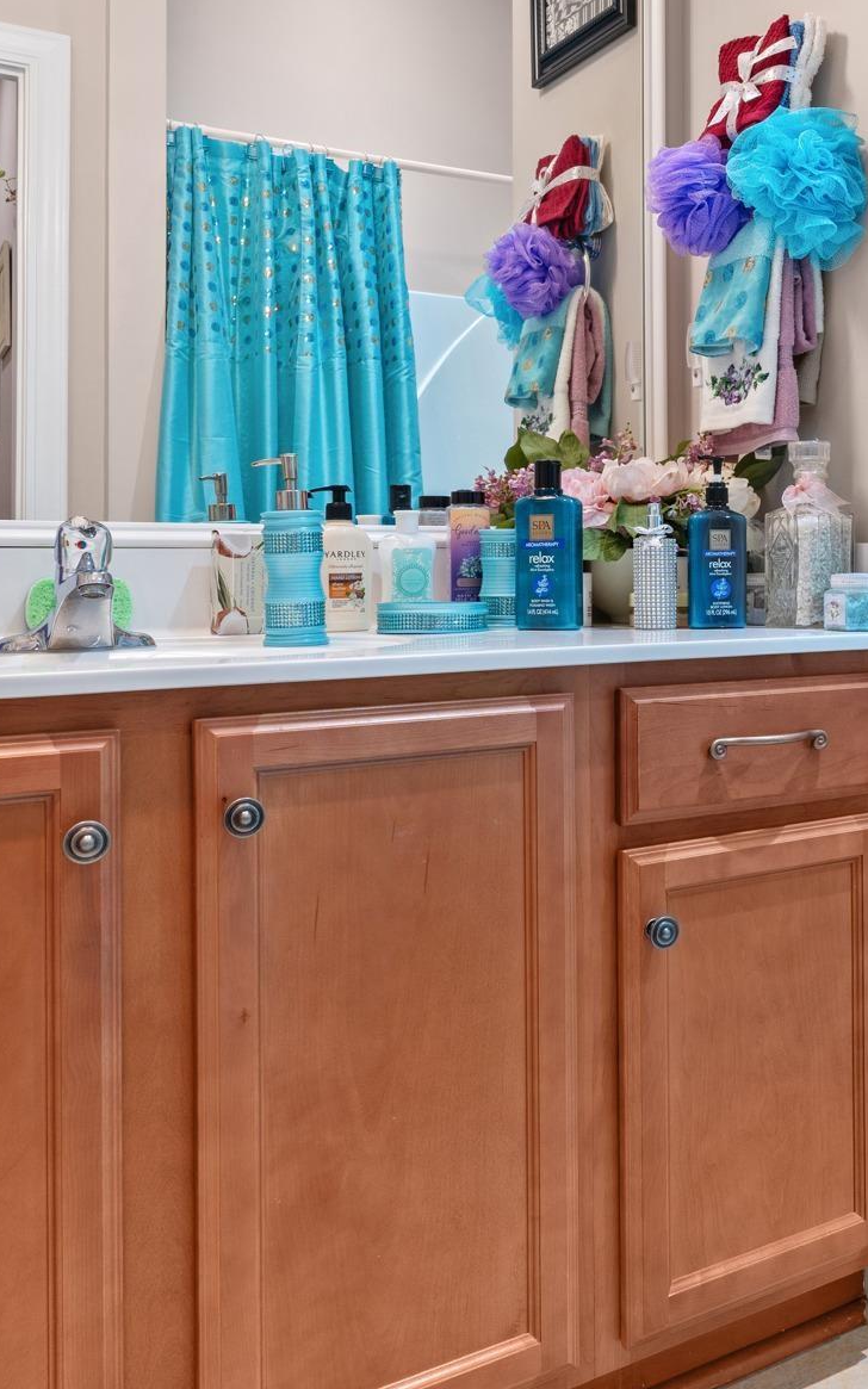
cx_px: 825
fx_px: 1325
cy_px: 571
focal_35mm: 35
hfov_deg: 33.8
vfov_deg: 55.0
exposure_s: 1
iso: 200
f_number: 9
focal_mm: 16
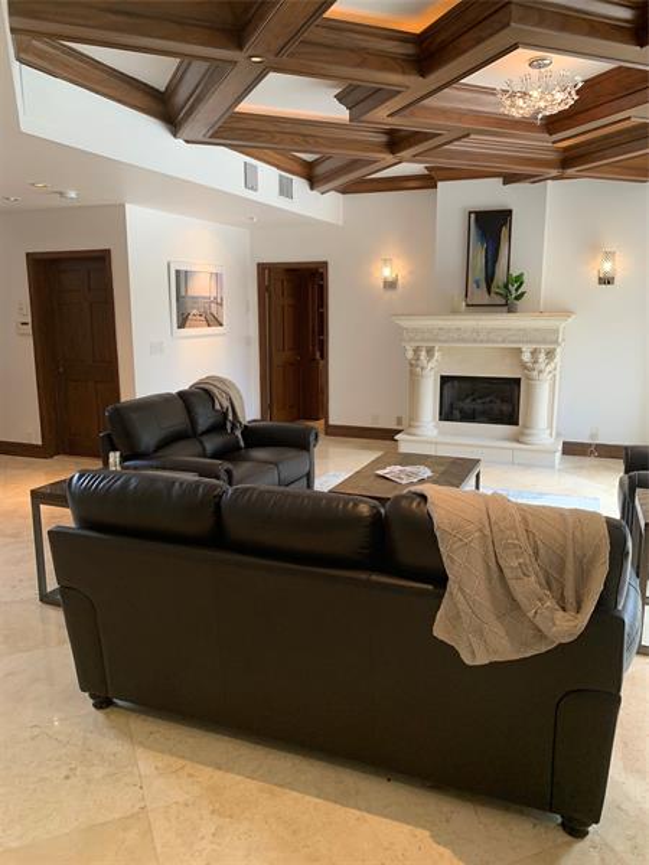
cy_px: 432
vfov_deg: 67.3
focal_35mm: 26
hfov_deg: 53.1
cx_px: 324
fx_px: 650
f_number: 1.8
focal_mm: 4.25
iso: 100
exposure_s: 1/60
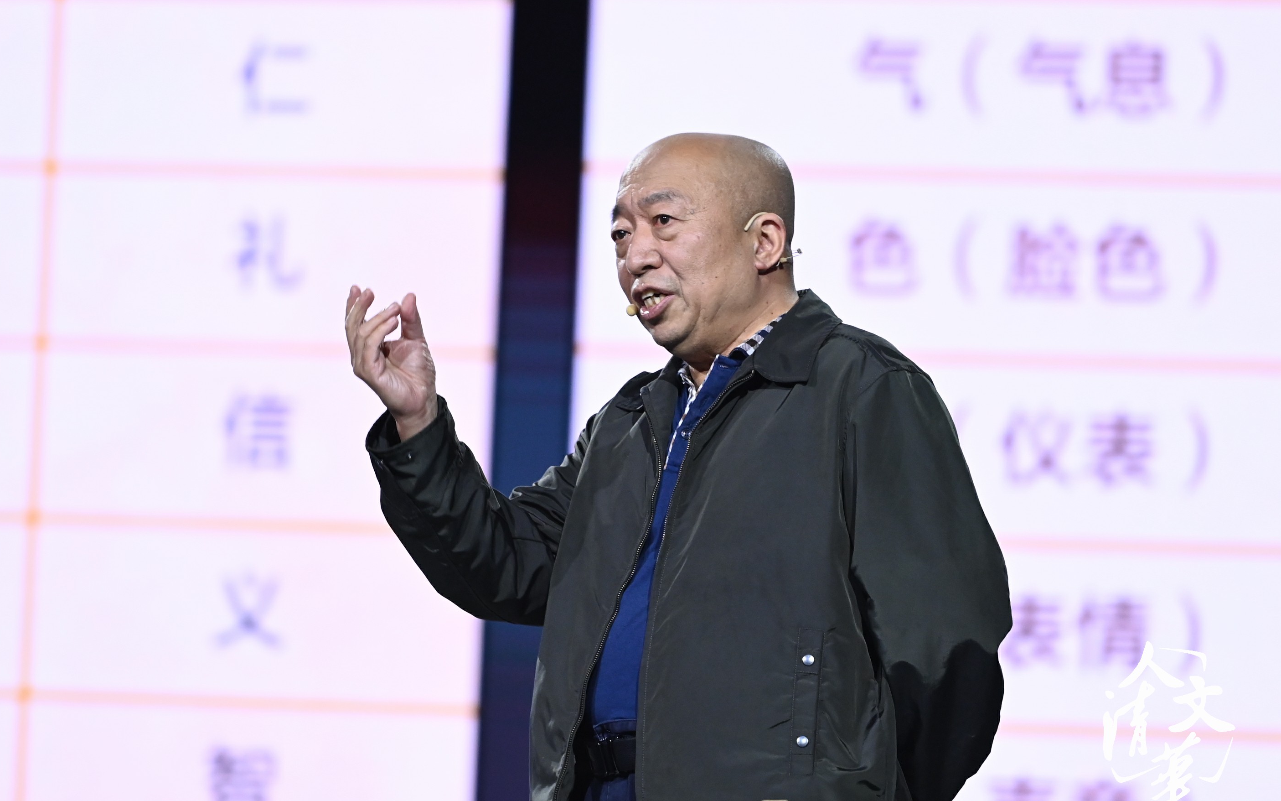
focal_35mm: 296
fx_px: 10333
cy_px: 407
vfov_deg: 4.4
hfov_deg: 7.1
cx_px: 614
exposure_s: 1/200
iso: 2000
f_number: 3.2
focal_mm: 185
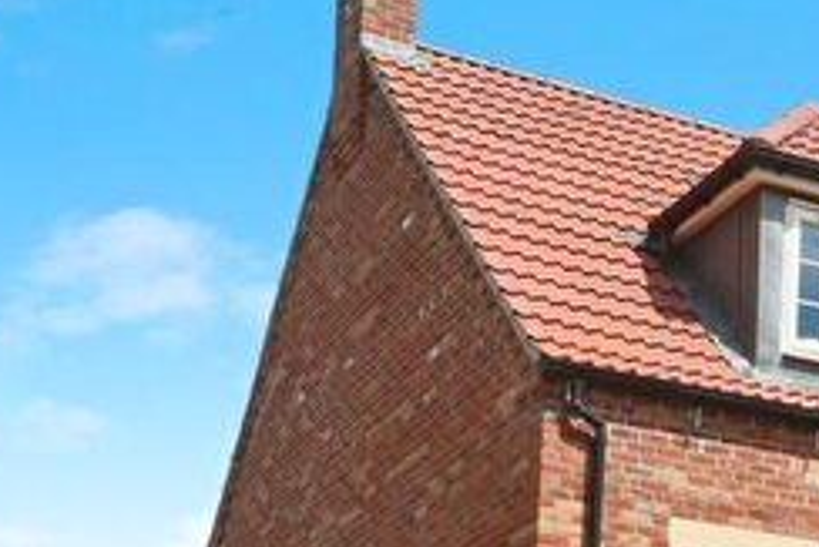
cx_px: 749
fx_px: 1958
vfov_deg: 15.2
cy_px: 700
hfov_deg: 23.0
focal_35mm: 86
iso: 800
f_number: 14
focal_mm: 20
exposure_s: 1/800
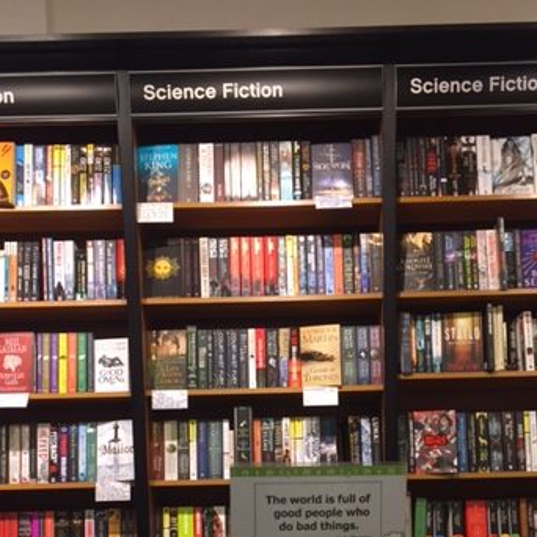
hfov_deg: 35.3
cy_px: 471
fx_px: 842
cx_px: 287
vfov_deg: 33.7
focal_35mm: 48
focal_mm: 4.15
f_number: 2.2
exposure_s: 1/33
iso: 160
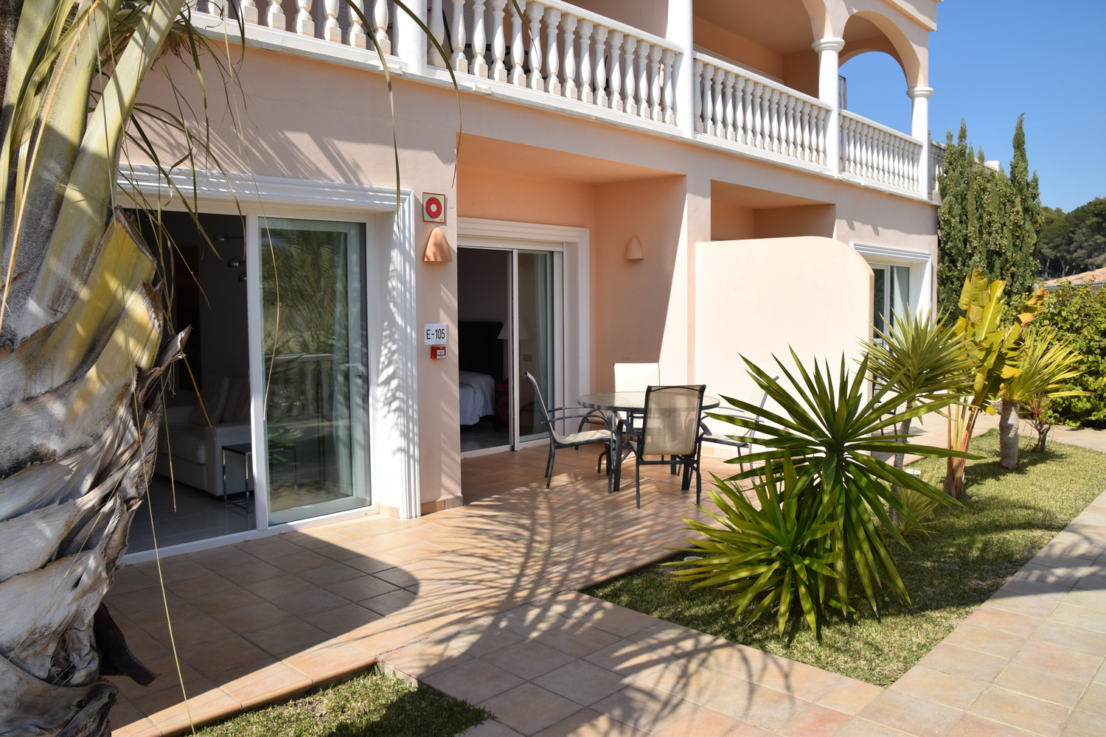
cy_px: 368
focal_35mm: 27
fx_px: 829
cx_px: 553
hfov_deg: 67.4
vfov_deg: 47.9
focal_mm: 18
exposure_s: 1/500
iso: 200
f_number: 10
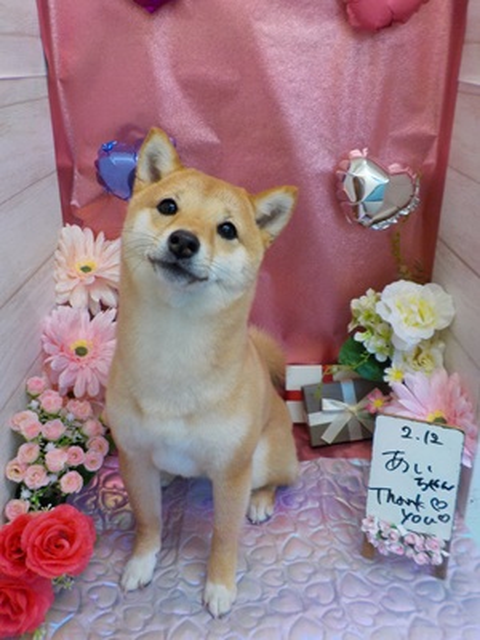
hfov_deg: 46.8
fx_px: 555
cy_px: 320
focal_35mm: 30
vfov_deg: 60.0
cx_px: 240
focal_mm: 4.1
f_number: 3.3
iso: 140
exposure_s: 1/30
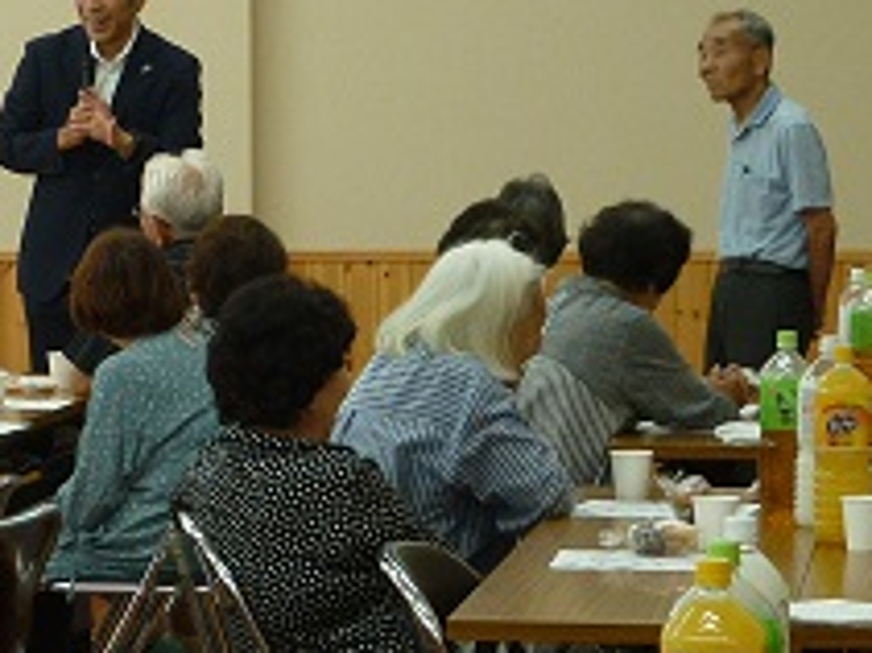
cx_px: 159
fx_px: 4003
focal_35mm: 159
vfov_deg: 9.3
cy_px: 267
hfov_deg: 12.4
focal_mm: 8.6
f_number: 3.3
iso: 125
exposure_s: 1/40
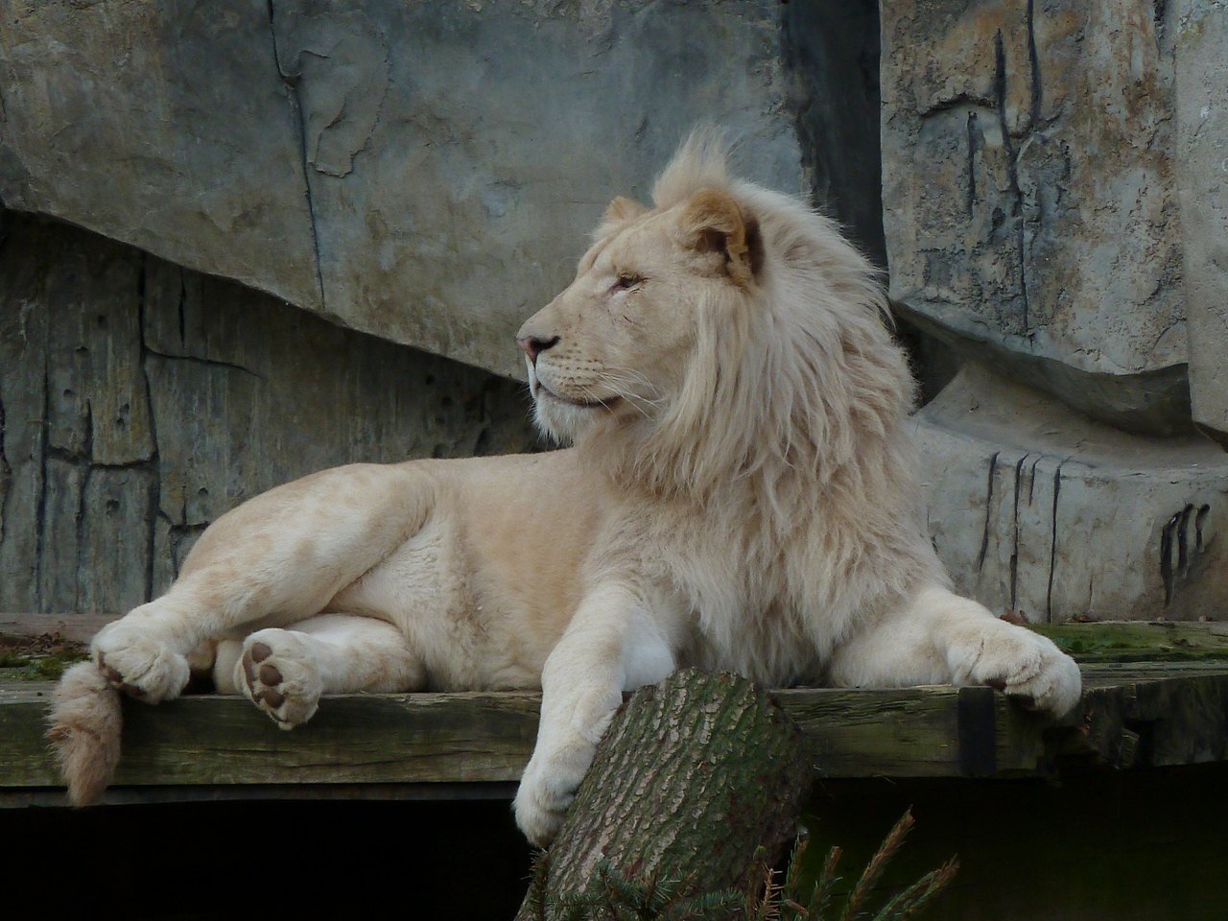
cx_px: 614
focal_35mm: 452
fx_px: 16035
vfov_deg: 3.3
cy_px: 460
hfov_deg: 4.4
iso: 80
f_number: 4.9
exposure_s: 1/125
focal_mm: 49.2
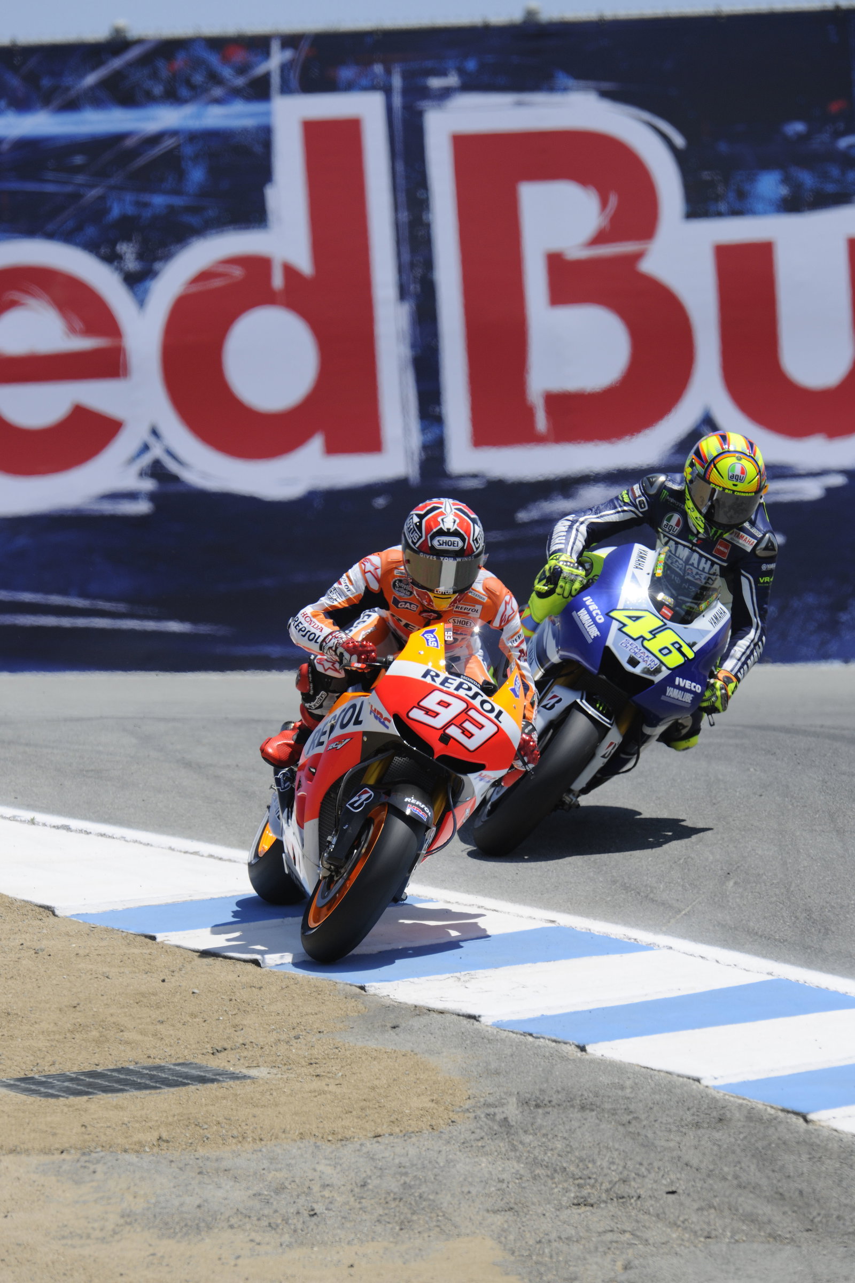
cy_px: 642
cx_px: 428
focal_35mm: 600
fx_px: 21373
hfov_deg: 2.3
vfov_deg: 3.4
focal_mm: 600
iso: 200
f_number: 8
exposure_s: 1/800
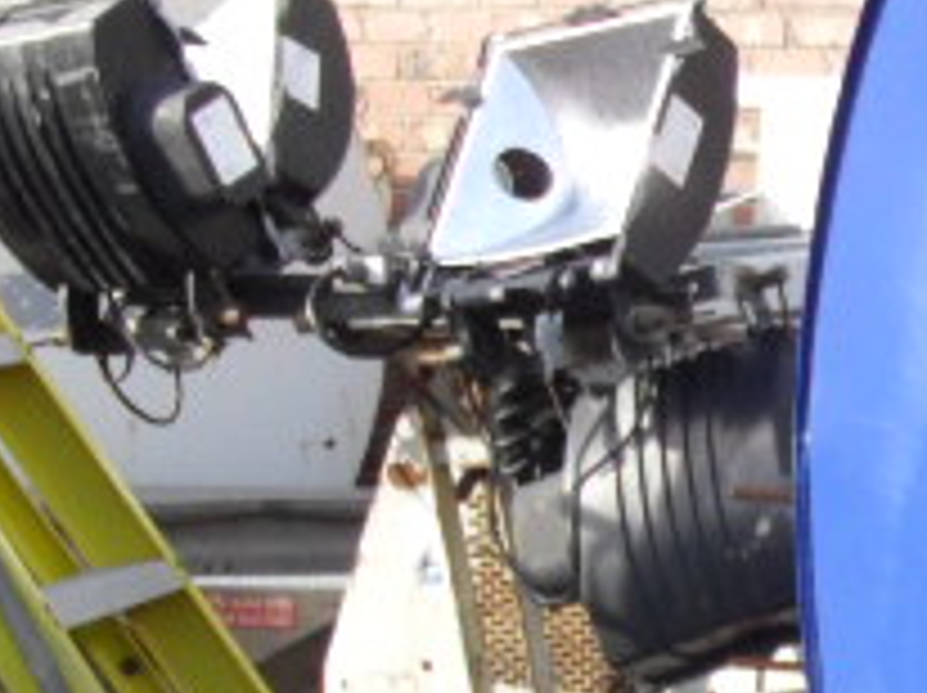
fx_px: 4654
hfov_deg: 10.4
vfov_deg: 8.3
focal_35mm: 174
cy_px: 1035
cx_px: 1858
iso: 100
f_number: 3.2
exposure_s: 1/180
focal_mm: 6.3
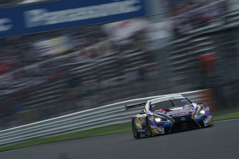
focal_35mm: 600
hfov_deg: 3.4
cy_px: 80
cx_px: 120
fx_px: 3983
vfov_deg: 2.3
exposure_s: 1/30
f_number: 32
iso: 200
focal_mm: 600
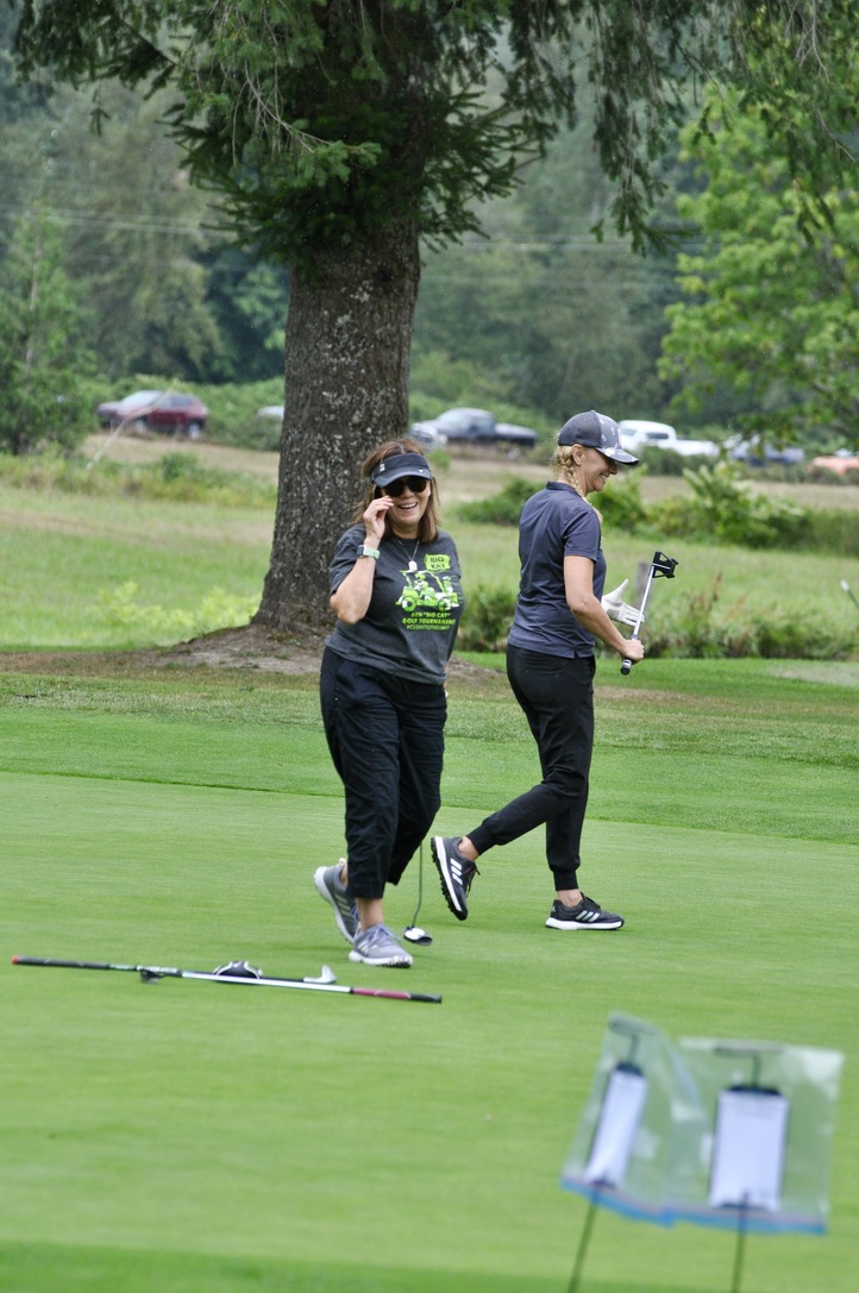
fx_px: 7266
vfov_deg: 10.2
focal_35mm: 202
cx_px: 430
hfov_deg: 6.8
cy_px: 646
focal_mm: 135
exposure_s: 1/1000
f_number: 4.8
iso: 400
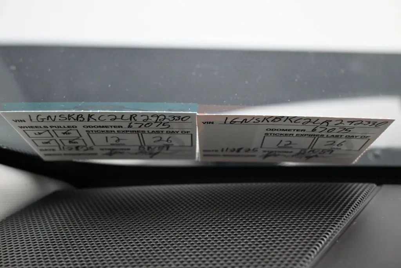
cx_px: 200
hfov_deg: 51.3
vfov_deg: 35.5
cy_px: 134
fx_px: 418
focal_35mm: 38
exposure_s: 1/125
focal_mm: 25
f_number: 4.2
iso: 720
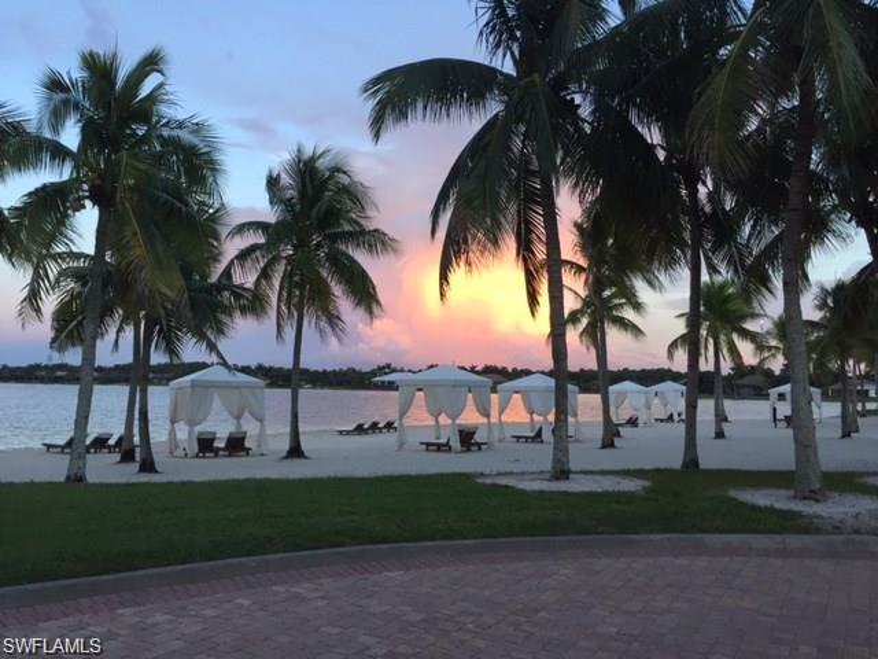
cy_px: 330
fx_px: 736
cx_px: 439
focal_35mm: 29
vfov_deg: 48.2
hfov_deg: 61.7
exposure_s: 1/40
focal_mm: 4.15
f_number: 2.2
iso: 40
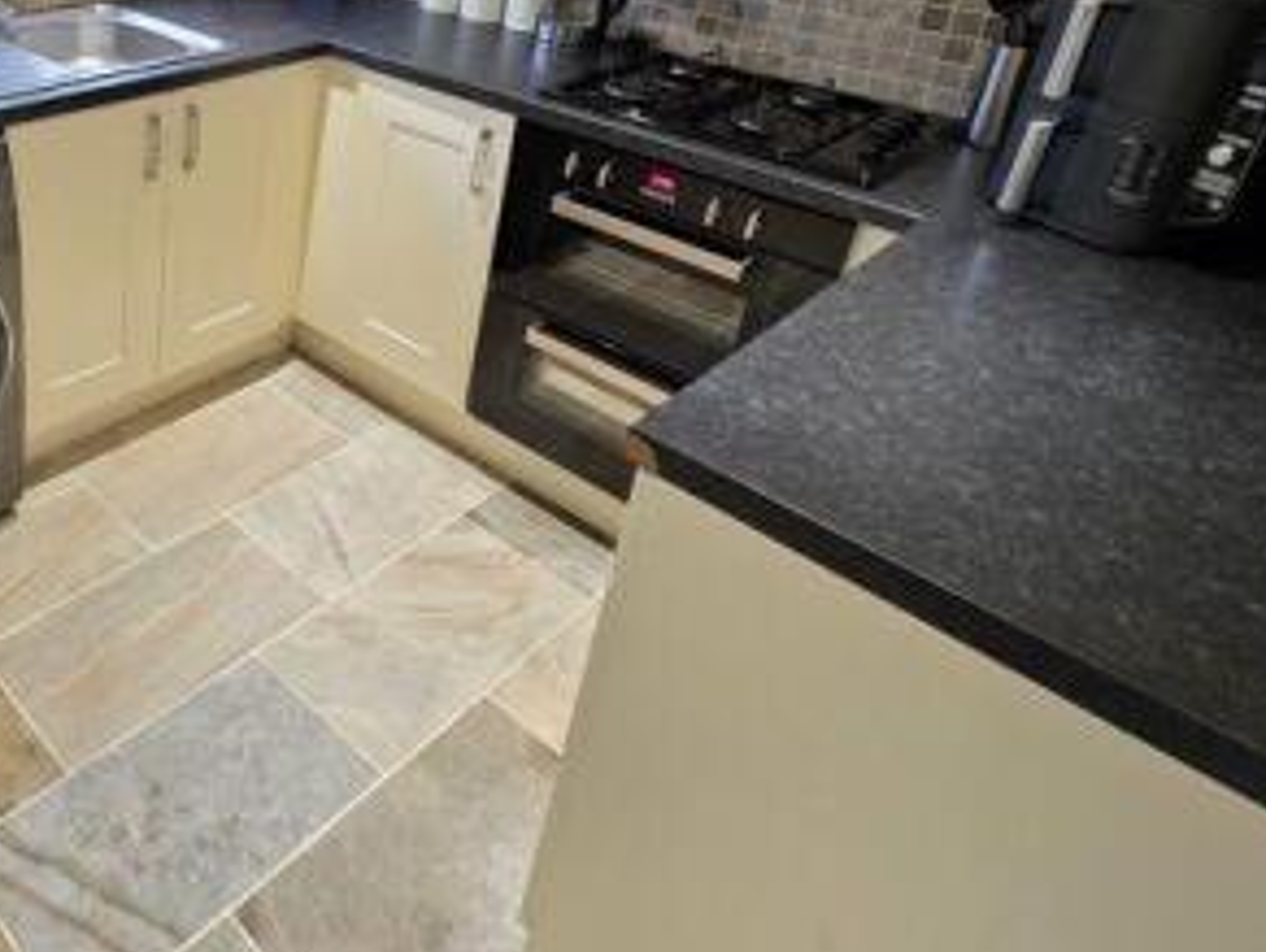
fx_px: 952
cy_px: 163
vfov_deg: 49.4
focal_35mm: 26
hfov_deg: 58.6
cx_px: 154
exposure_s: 1/50
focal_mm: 2.2
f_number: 1.9
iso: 320
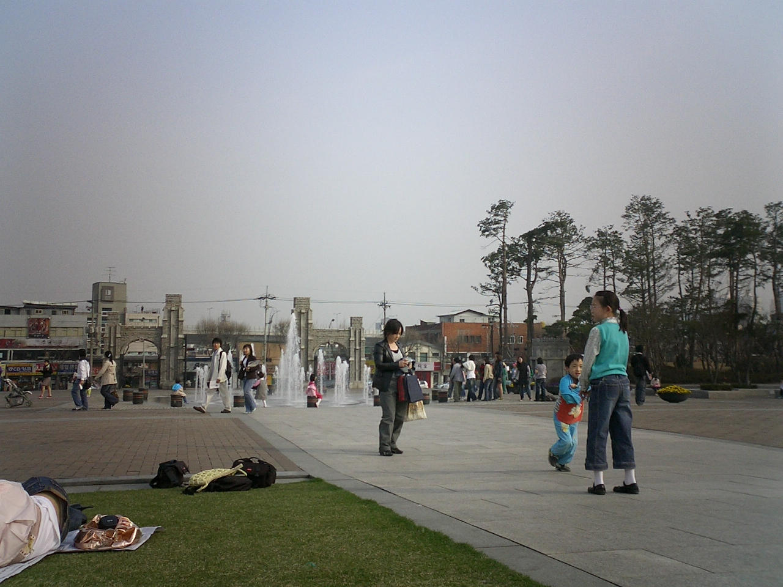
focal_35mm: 37
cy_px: 294
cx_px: 392
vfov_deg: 38.7
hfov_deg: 50.1
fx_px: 837
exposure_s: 1/1000
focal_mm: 5.6
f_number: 3.5
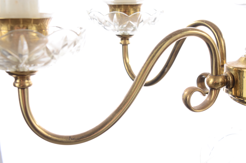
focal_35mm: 68
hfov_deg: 29.9
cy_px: 82
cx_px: 123
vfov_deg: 20.1
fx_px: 460
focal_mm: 45
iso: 100
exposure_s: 1/80
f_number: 10
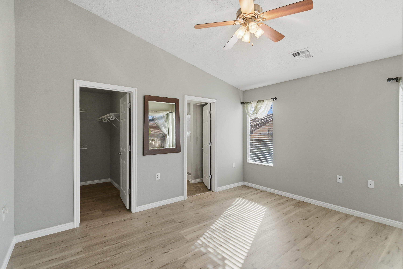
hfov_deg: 96.7
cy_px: 134
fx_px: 179
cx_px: 202
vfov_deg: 73.8
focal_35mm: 16
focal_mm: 16
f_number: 4.5
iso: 800
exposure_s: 1/8000
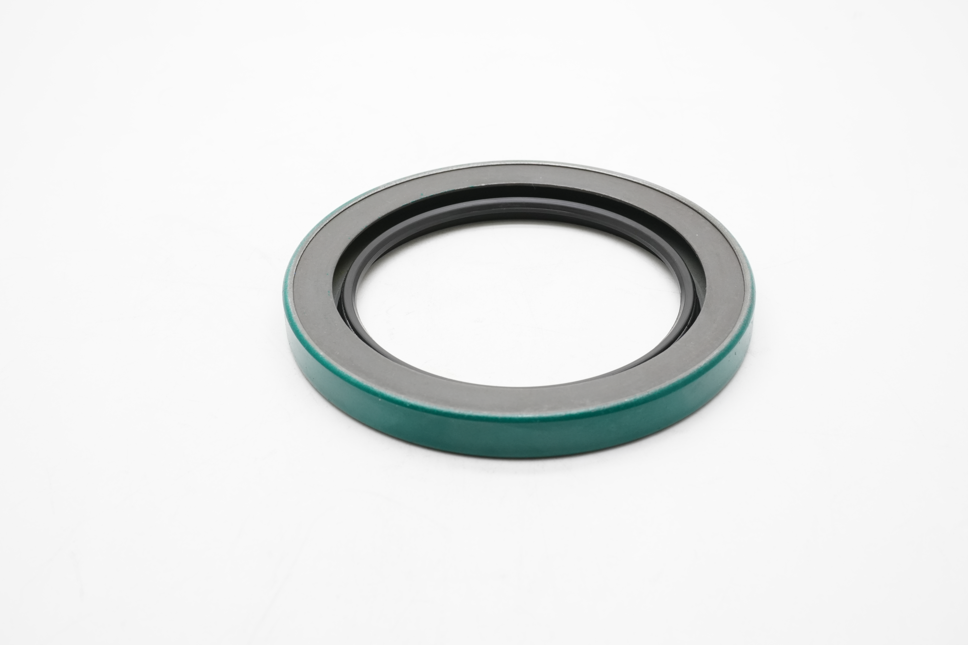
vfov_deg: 29.9
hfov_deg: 43.6
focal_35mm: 45
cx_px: 484
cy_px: 322
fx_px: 1210
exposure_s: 1/60
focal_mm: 30
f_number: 11
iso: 800
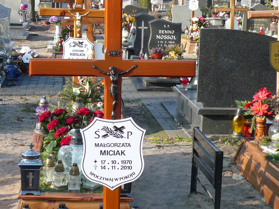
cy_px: 107
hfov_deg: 22.5
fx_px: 701
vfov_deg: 17.0
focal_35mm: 87
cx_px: 121
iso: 100
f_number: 3.6
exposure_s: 1/200
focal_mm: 8.1
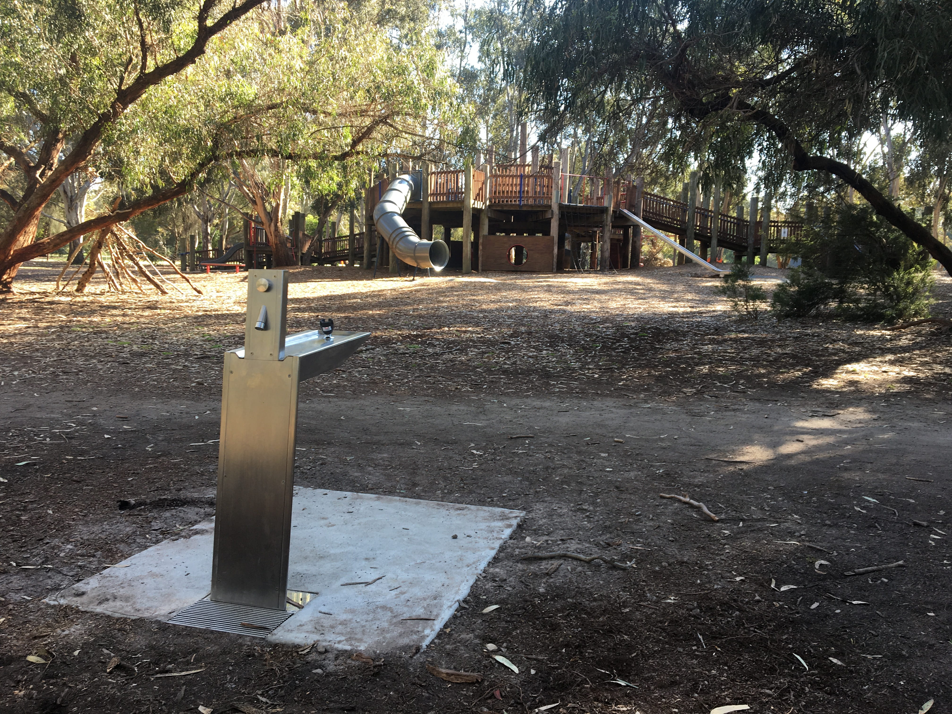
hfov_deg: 61.7
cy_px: 357
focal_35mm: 29
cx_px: 476
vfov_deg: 48.2
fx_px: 798
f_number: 2.2
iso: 25
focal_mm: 4.15
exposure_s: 1/126
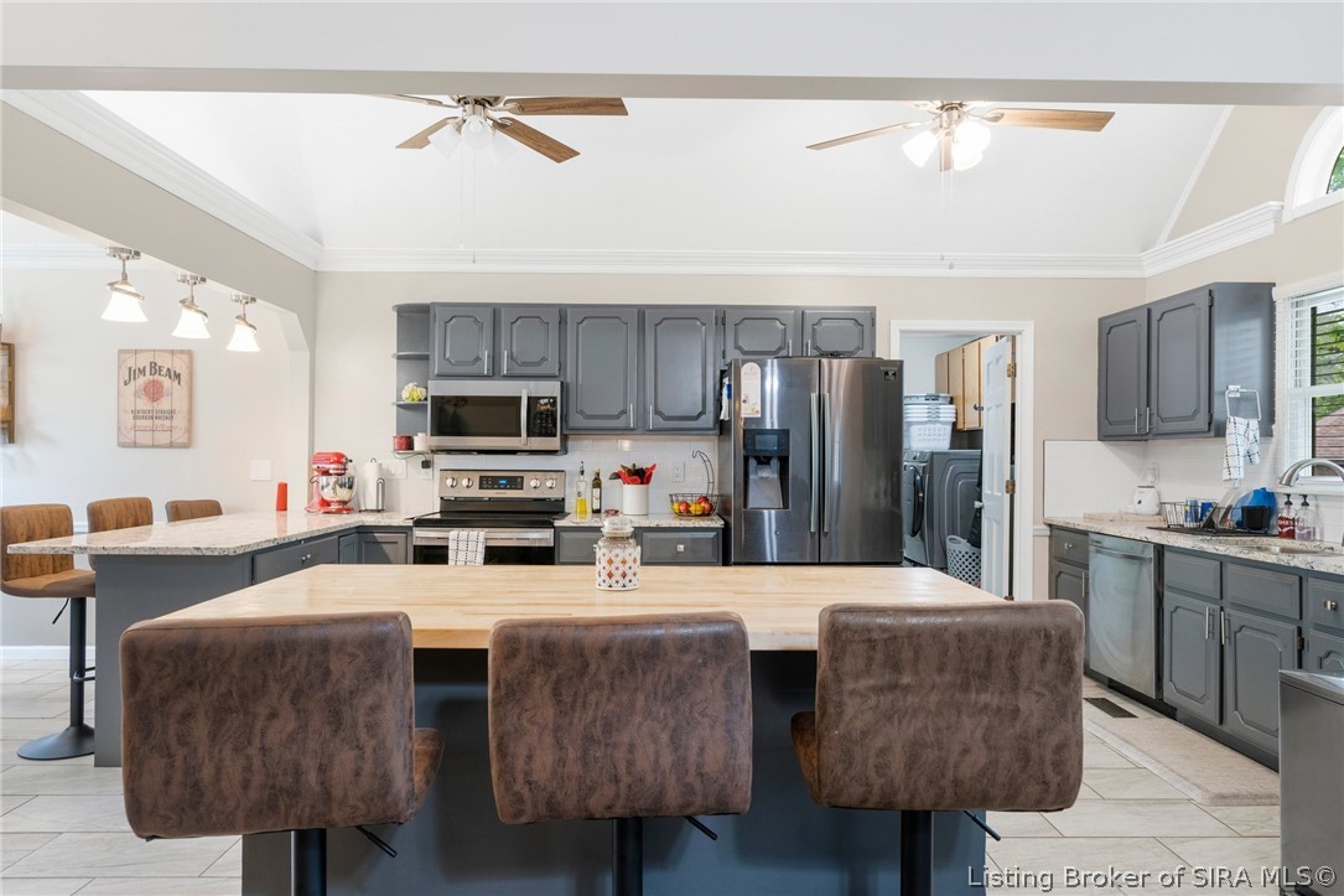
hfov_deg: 78.6
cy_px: 448
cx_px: 672
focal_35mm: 22
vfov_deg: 57.2
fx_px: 821
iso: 1000
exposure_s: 1/2.5
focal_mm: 22
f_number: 8
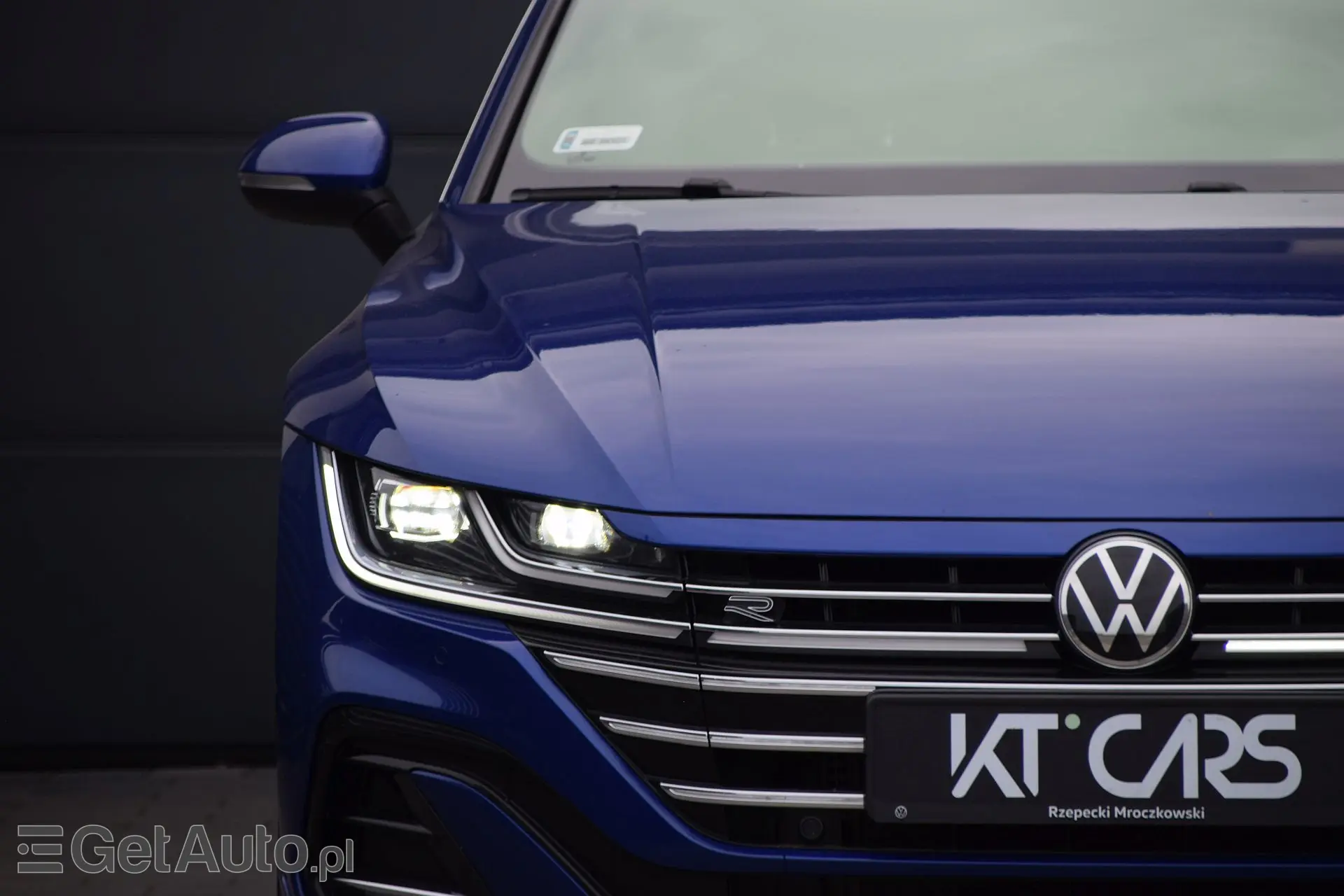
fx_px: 11199
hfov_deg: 6.9
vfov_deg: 4.6
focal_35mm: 300
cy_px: 448
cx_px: 672
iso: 320
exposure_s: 1/800
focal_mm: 200
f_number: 6.3
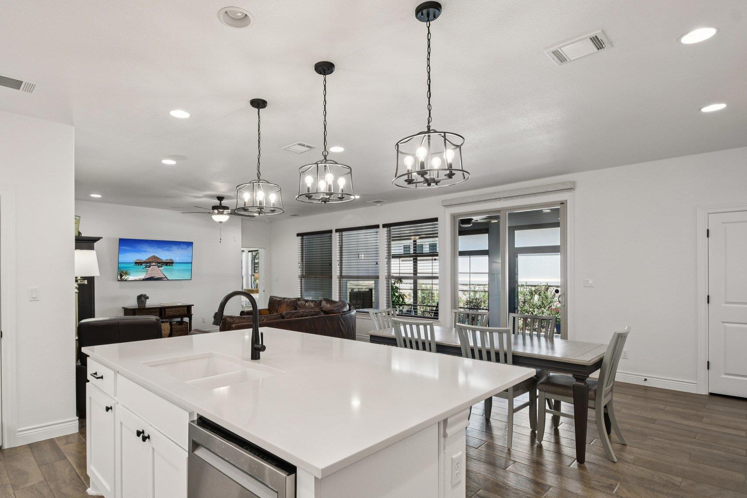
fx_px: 373
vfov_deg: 67.4
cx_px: 340
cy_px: 259
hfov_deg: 89.8
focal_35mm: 18
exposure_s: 1/20
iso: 400
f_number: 8
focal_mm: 10
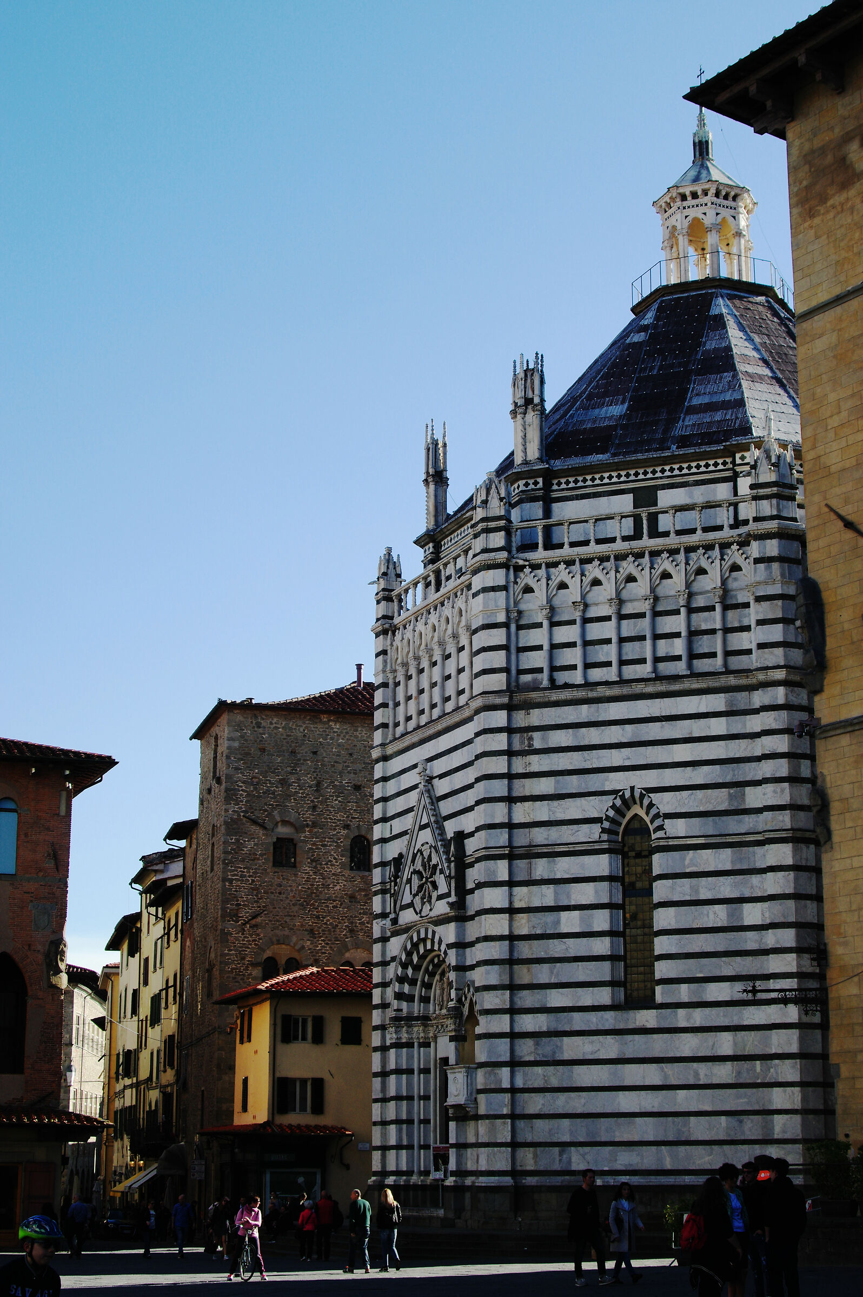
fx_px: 5403
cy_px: 648
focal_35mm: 150
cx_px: 432
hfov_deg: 9.1
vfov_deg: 13.7
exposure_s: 1/200
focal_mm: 100
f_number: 10
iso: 200
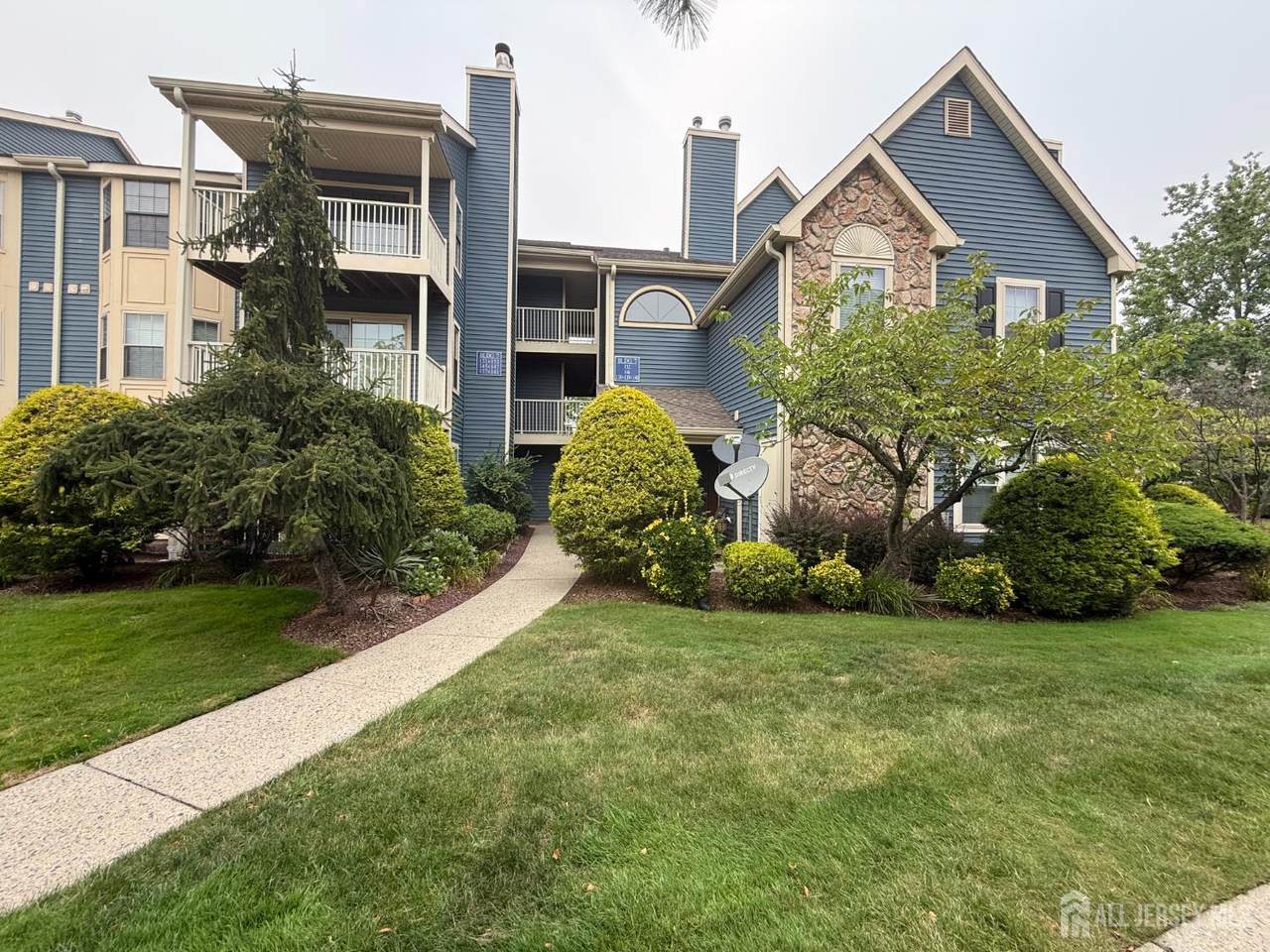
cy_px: 476
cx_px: 635
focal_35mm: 14
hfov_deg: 102.1
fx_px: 514
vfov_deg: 85.7
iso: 50
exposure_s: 1/165
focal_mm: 2.22
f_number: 2.2
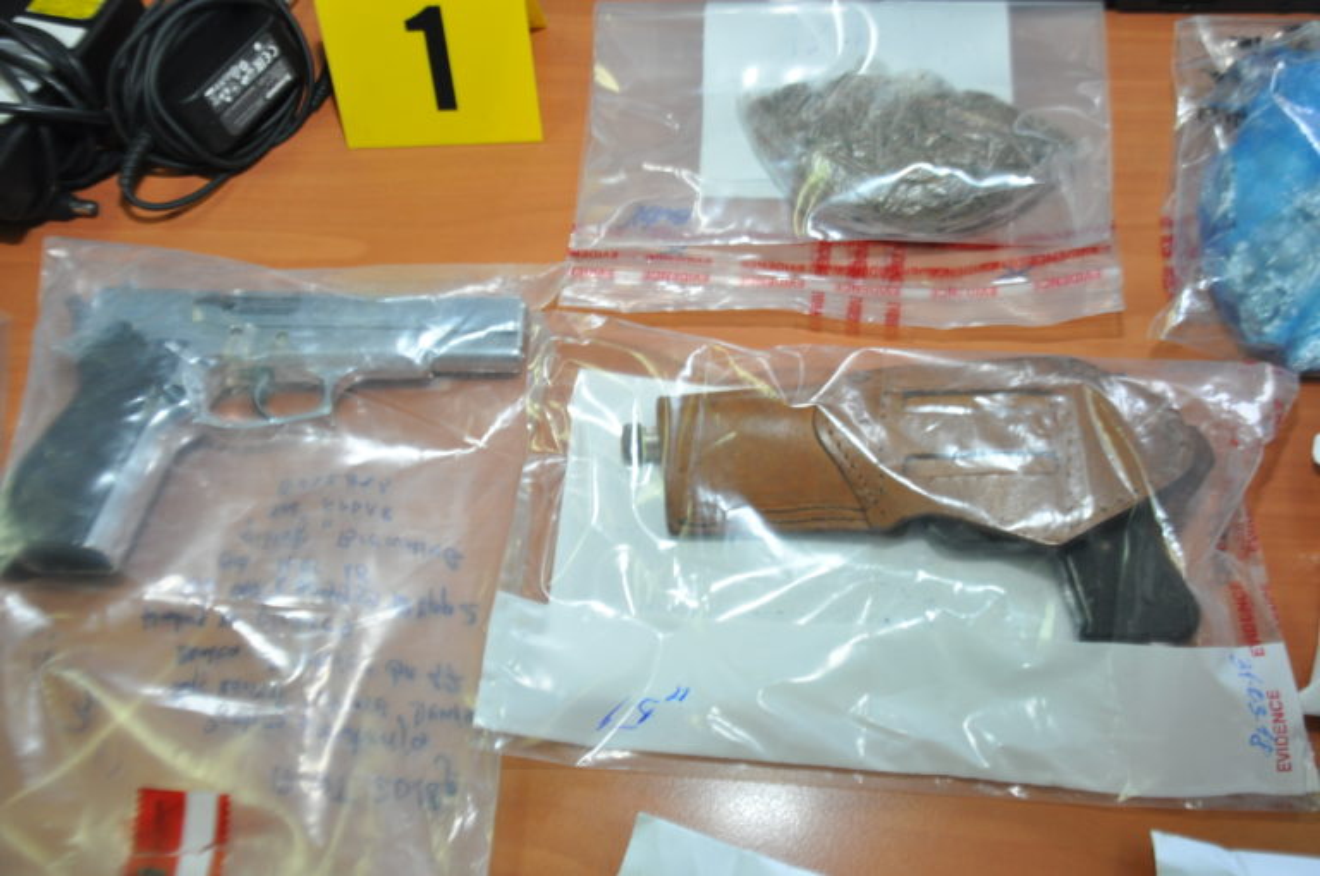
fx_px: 1428
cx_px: 660
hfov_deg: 49.6
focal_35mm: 39
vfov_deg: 34.1
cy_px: 438
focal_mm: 26
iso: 800
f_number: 4
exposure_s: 1/60
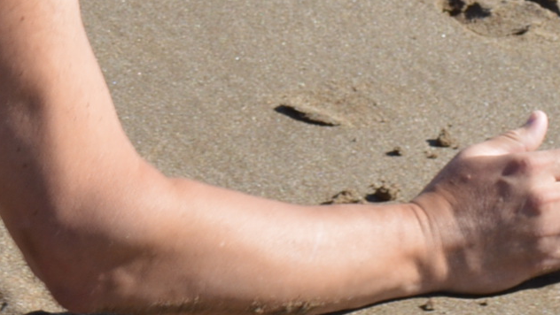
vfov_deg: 5.0
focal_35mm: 239
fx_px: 3550
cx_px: -296
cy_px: -209
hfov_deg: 8.8
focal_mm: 32
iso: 100
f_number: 7.1
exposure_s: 1/200
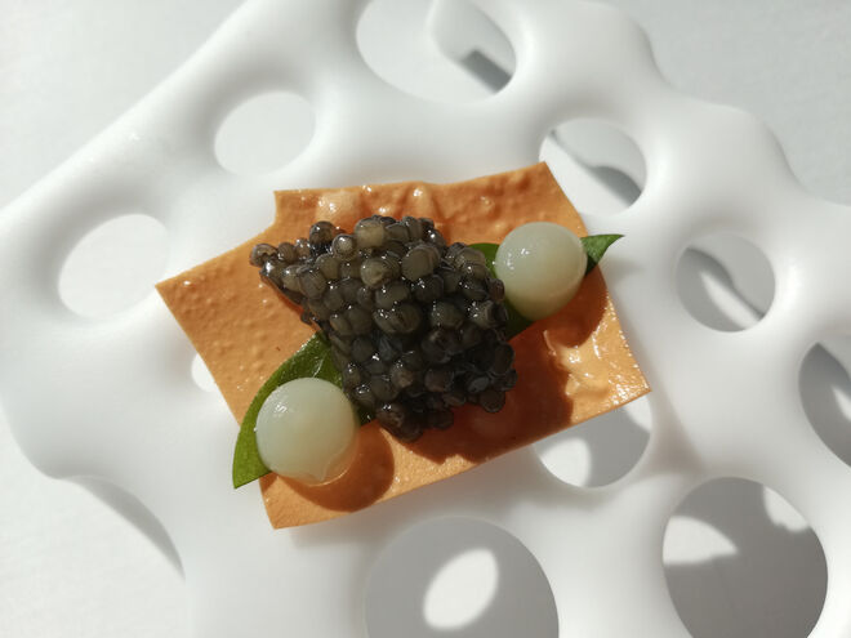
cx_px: 426
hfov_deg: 67.3
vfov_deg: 53.1
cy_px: 319
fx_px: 639
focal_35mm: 26
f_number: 2.2
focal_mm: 3.81
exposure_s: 1/321
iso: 50
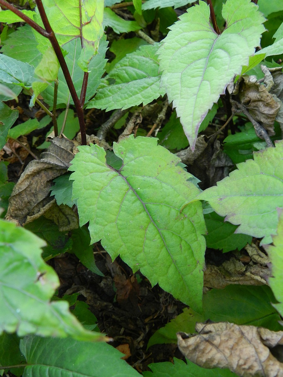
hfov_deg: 44.2
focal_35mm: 32
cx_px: 142
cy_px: 188
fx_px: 349
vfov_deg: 56.8
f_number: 3.7
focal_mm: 5.6
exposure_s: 1/30
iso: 200
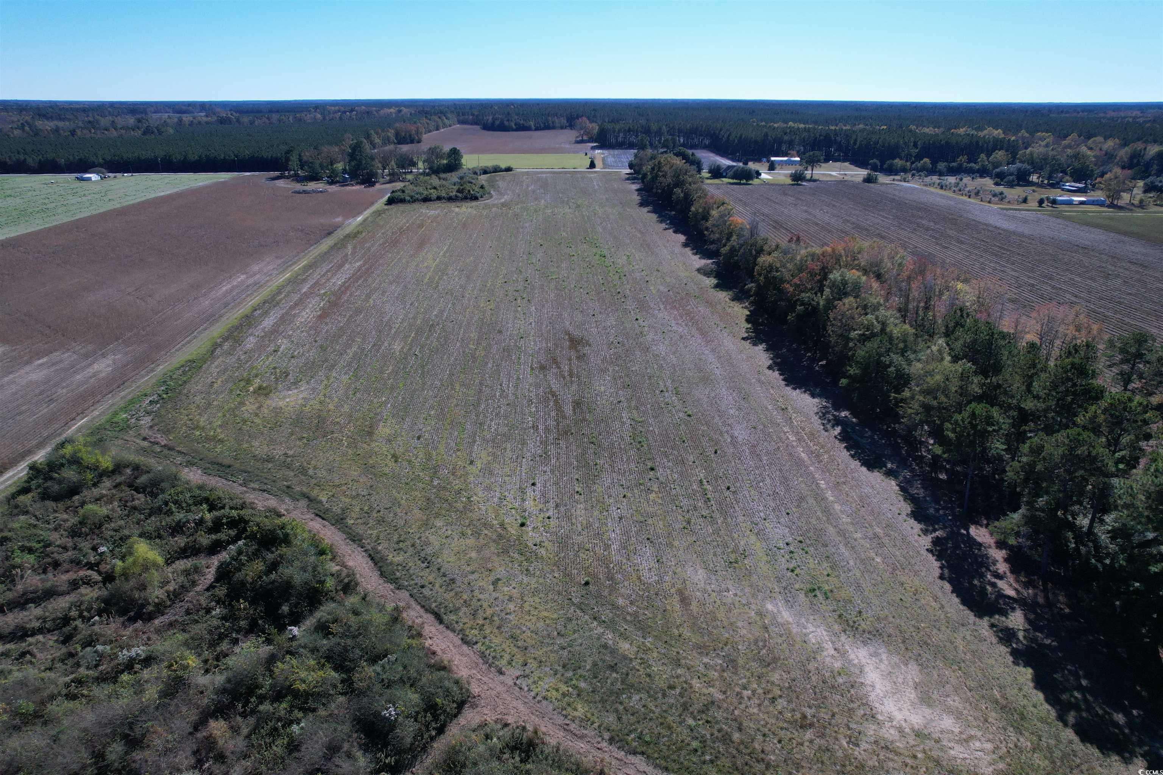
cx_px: 582
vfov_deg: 57.2
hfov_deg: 78.6
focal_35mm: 22
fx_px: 711
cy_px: 388
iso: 100
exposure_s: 1/2000
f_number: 2.8
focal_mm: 8.38
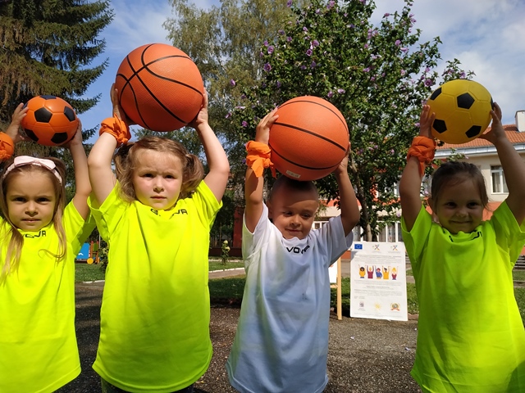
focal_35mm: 24
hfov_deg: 71.6
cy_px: 196
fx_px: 364
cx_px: 262
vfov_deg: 56.8
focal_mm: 3.94
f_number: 1.9
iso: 200
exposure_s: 1/3499
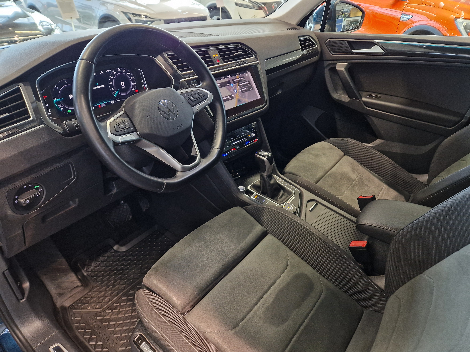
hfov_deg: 73.9
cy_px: 176
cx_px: 235
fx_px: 312
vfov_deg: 58.9
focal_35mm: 23
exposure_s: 1/100
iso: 200
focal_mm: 5.4
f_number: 1.8
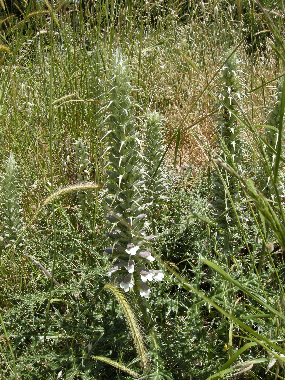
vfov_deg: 52.6
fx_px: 384
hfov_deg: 40.7
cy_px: 190
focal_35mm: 35
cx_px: 142
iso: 64
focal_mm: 7.5
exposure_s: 1/226
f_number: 5.4
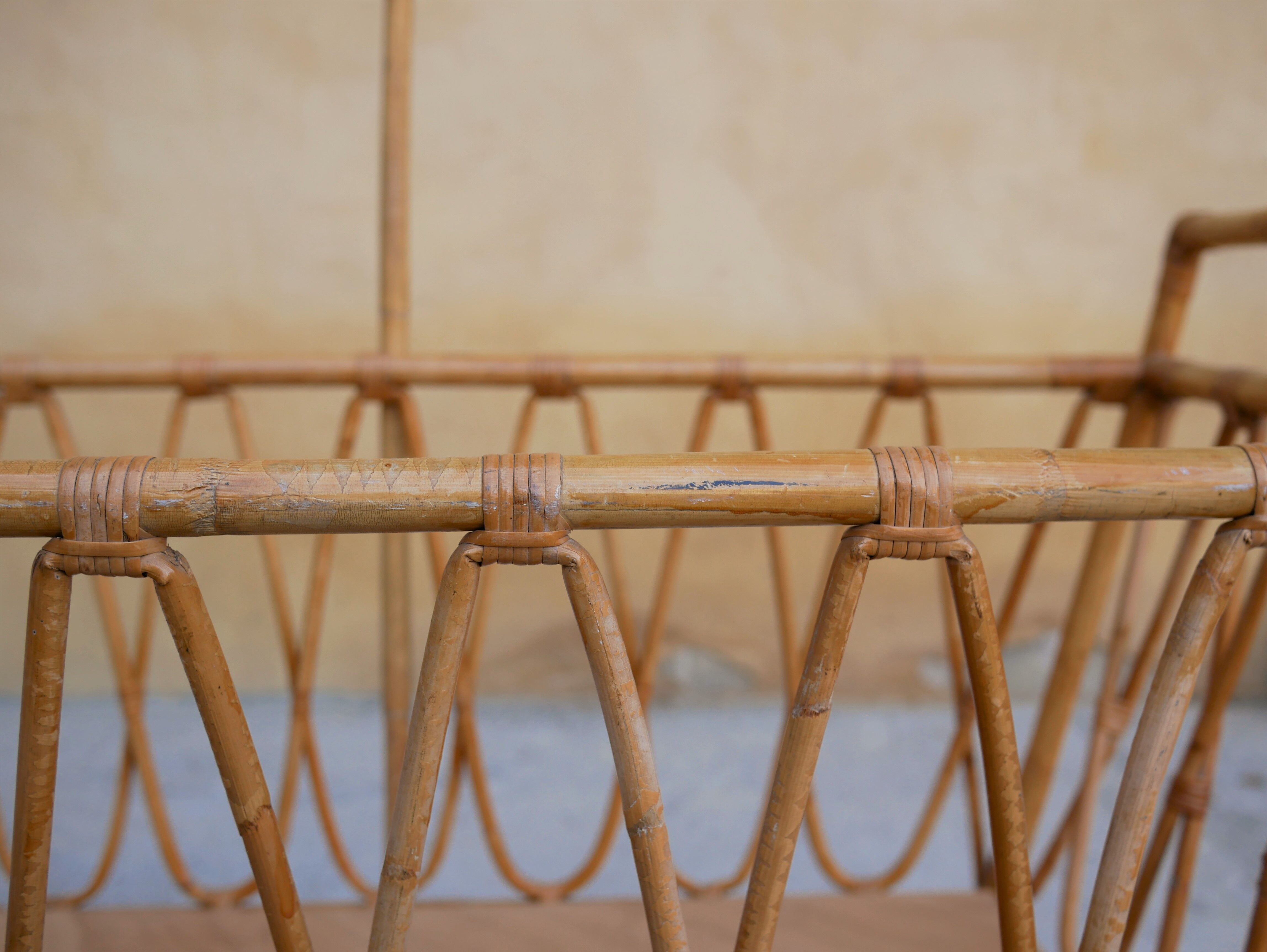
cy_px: 476
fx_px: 1465
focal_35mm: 40
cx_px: 634
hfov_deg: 46.8
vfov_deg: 36.0
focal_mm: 20
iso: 200
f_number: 2.8
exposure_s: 1/320
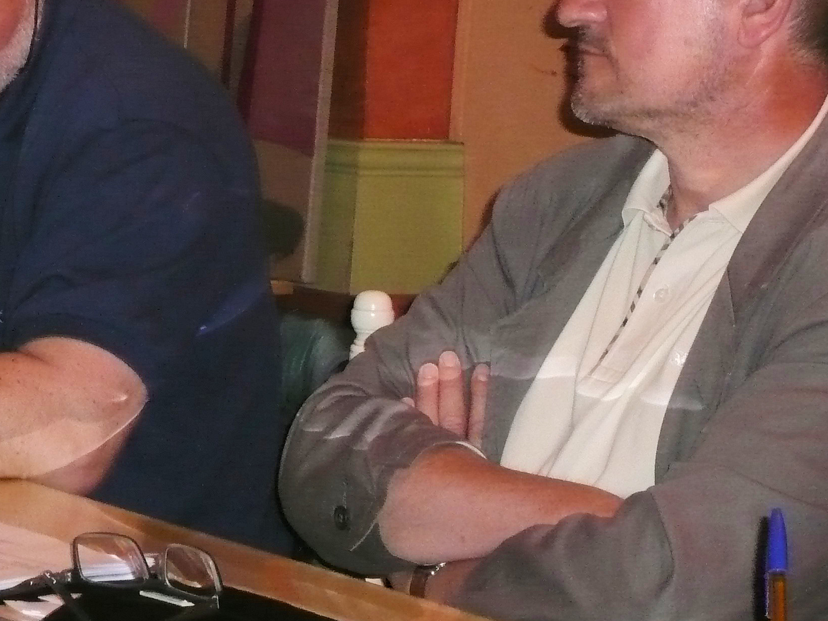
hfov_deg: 14.4
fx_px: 3253
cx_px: 118
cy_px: 113
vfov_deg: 10.9
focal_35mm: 136
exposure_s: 1/30
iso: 250
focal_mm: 12
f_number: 4.5
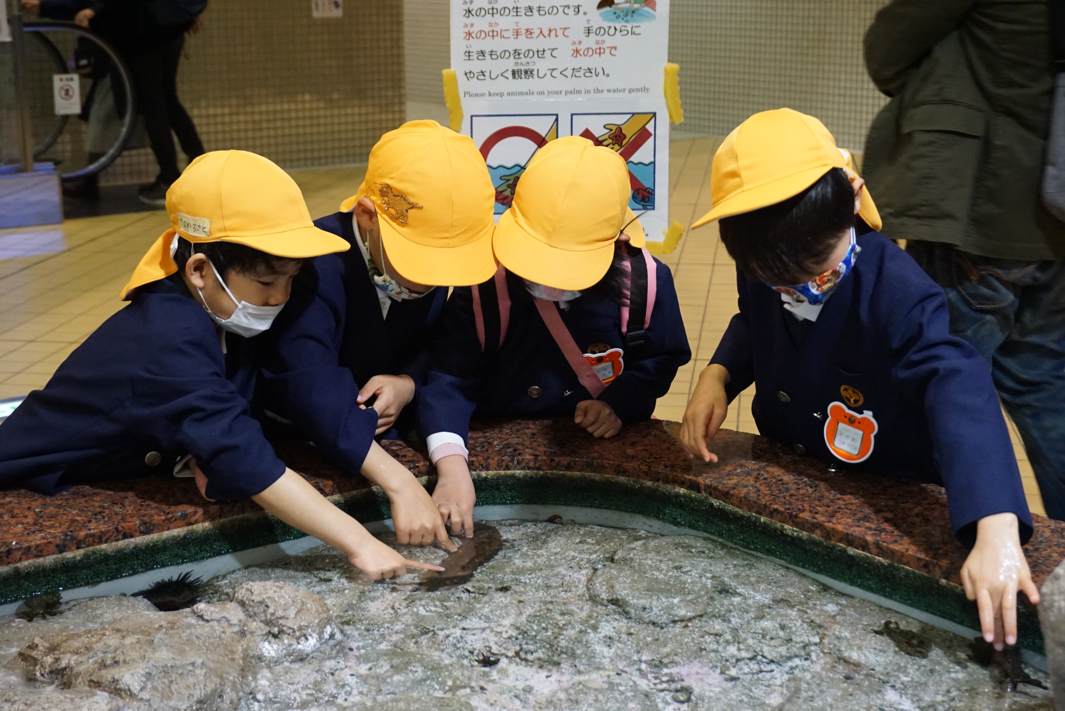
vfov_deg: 23.8
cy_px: 356
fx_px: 1687
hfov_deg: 35.0
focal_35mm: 57
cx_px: 532
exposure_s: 1/60
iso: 3200
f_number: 5.6
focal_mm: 38
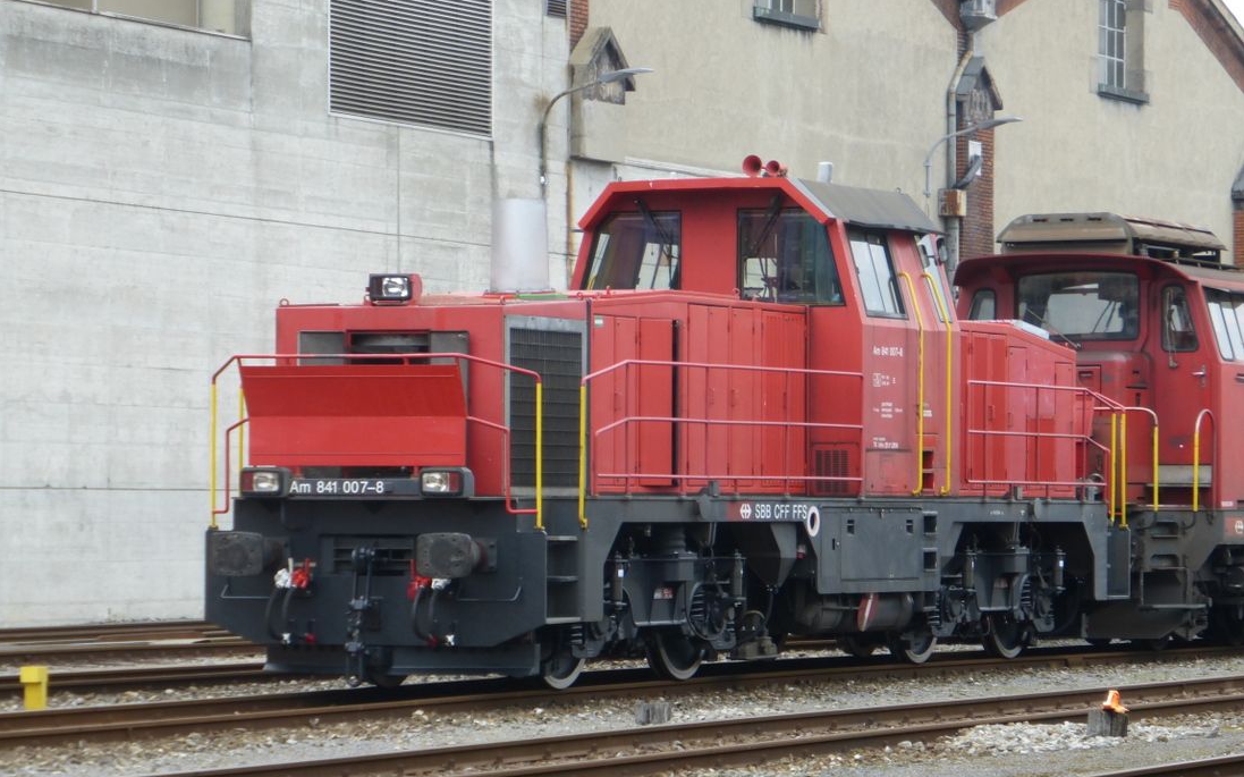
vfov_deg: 8.7
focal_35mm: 151
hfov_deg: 13.9
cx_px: 621
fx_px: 5118
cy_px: 392
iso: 100
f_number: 5.4
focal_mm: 23.1
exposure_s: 1/80
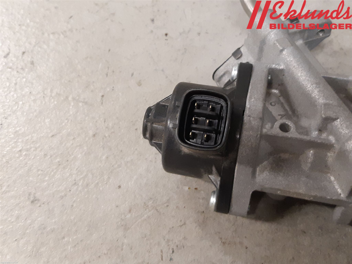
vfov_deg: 53.1
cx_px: 176
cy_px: 132
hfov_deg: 67.3
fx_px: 264
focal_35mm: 26
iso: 250
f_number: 1.7
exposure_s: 1/50
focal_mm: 3.93
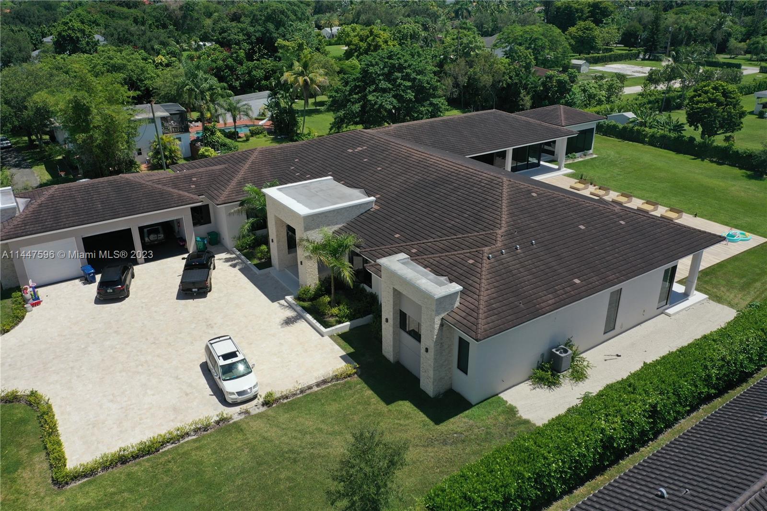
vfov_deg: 46.4
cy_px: 256
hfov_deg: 65.5
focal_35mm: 28
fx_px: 596
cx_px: 384
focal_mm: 10.26
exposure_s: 1/640
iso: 100
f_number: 6.3
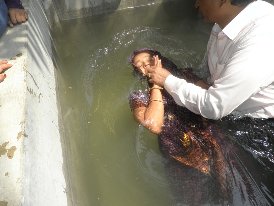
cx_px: 137
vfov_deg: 56.8
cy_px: 103
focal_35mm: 24
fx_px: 190
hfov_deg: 71.6
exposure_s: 1/400
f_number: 3.3
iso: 64
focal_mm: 4.3
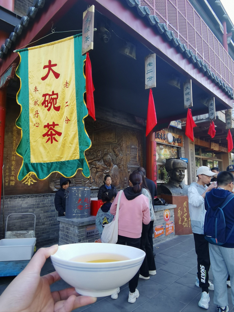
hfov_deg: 63.4
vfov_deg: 79.0
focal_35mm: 21
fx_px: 189
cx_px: 117
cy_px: 156
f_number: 2.2
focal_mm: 2.26
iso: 100
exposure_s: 1/120
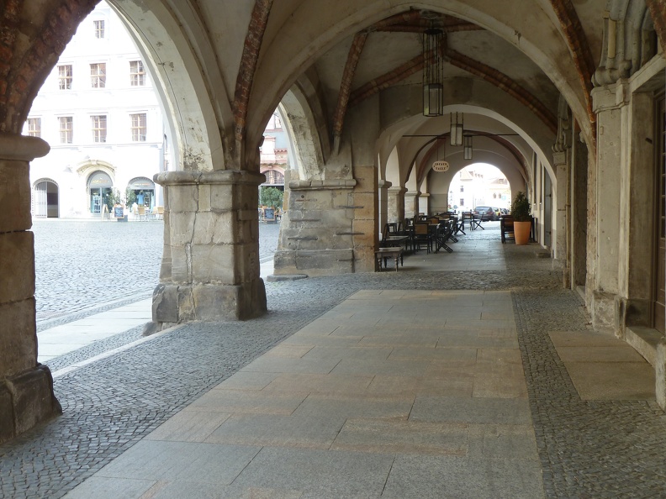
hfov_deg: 50.1
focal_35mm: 37
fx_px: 712
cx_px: 333
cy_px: 250
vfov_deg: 38.7
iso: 80
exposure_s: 1/40
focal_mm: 6.1
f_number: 3.6
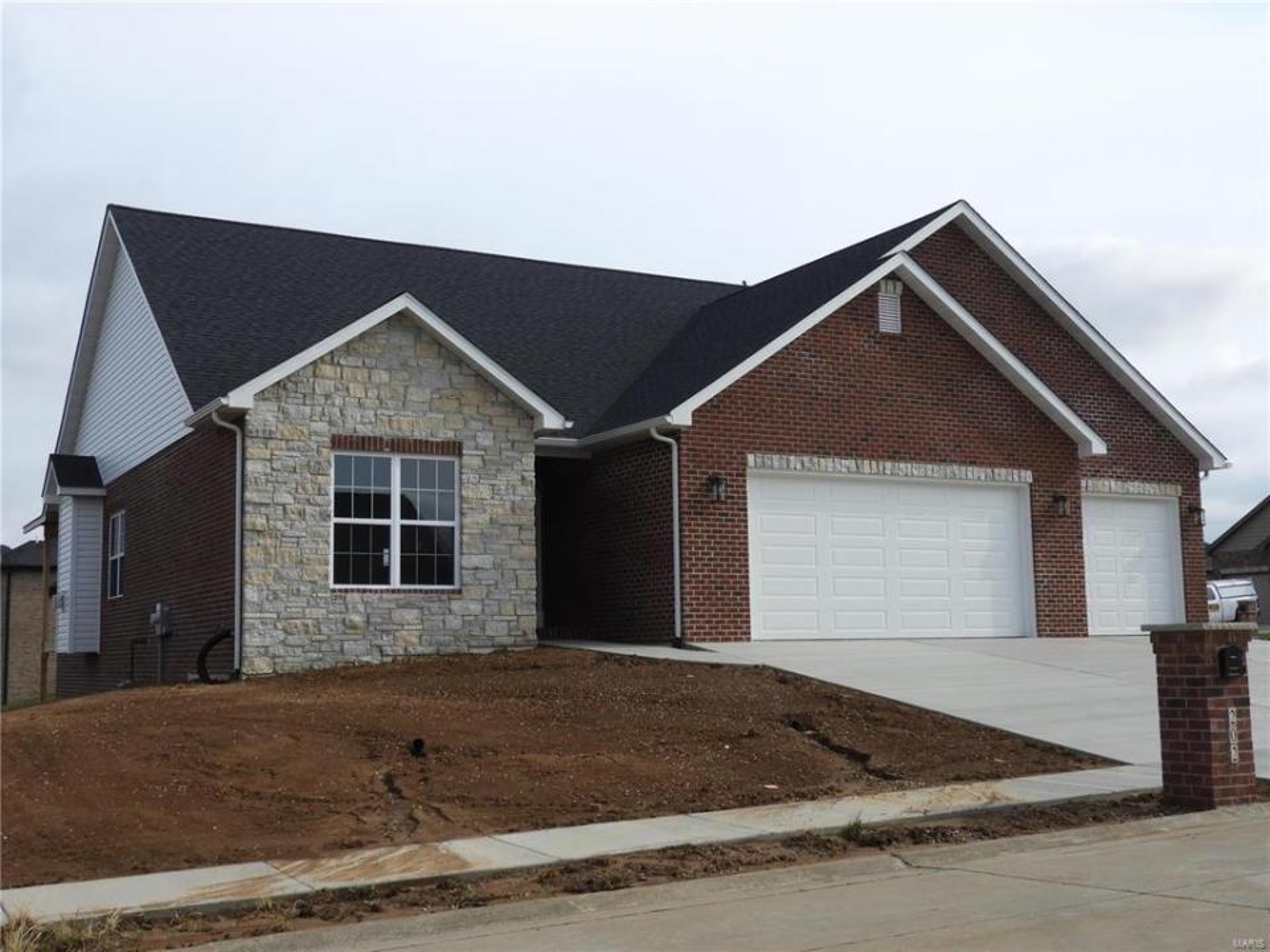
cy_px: 476
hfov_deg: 46.8
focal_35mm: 40
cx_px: 635
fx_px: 1468
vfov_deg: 36.0
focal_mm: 7.2
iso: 100
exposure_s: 1/1250
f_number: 3.8
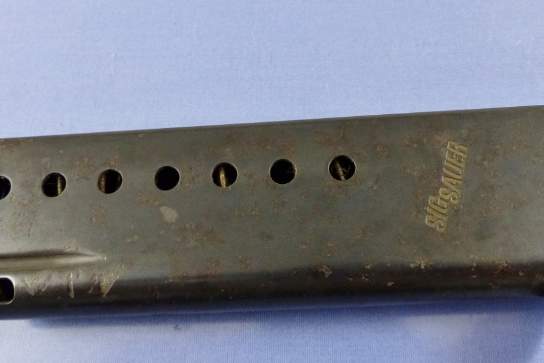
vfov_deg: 35.0
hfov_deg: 50.7
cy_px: 195
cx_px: 293
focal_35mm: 38
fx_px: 574
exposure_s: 1/125
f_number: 2.8
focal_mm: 4.5
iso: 400
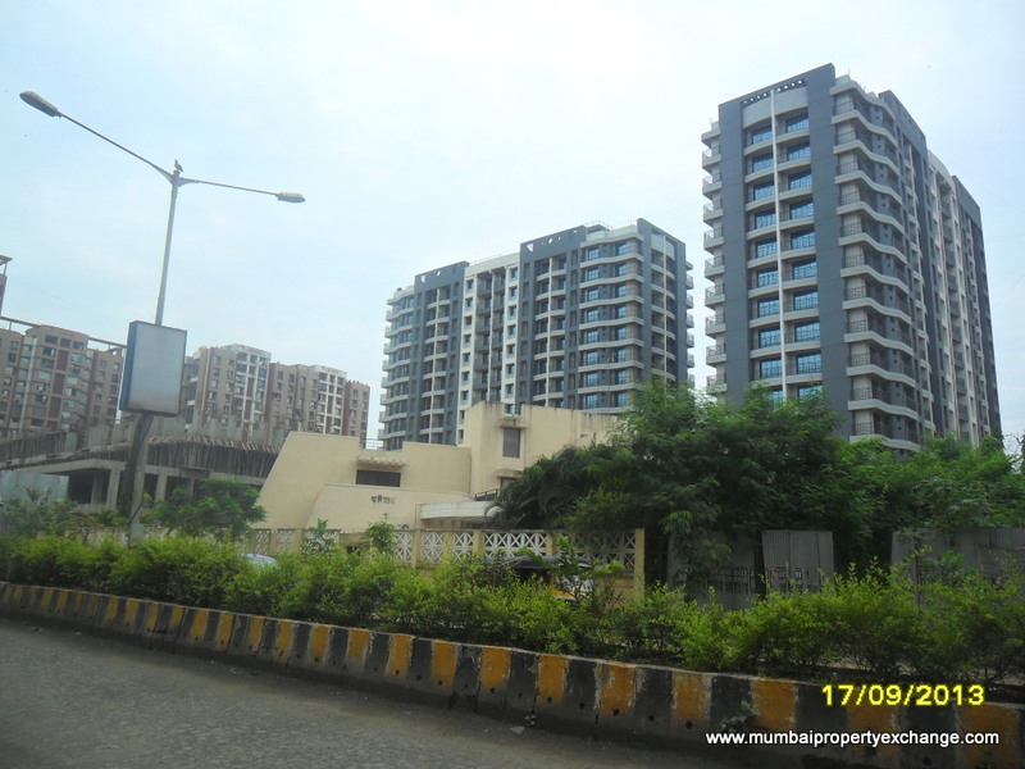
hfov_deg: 65.3
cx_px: 512
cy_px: 384
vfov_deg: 51.4
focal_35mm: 27
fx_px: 799
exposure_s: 1/750
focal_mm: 4.9
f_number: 3.5
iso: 100
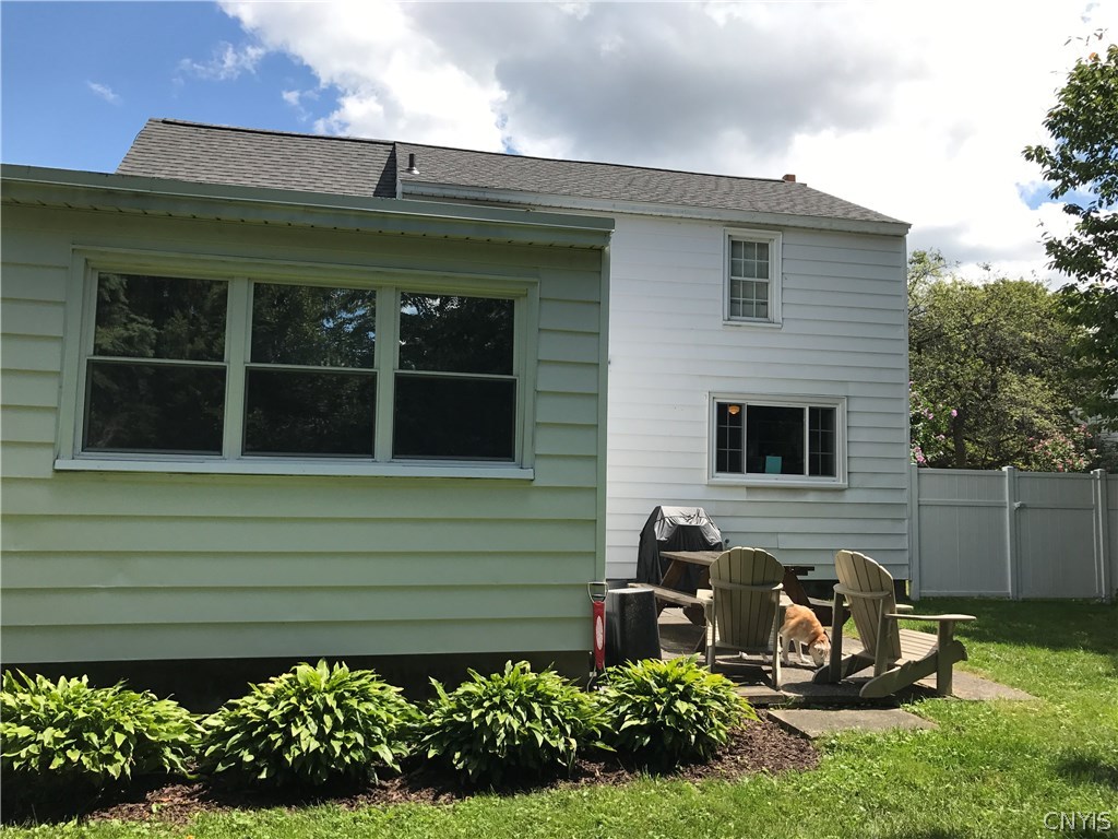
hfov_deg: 63.4
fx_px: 904
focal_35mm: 28
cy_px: 420
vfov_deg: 49.7
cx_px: 559
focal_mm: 3.99
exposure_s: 1/1916
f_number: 1.8
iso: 20
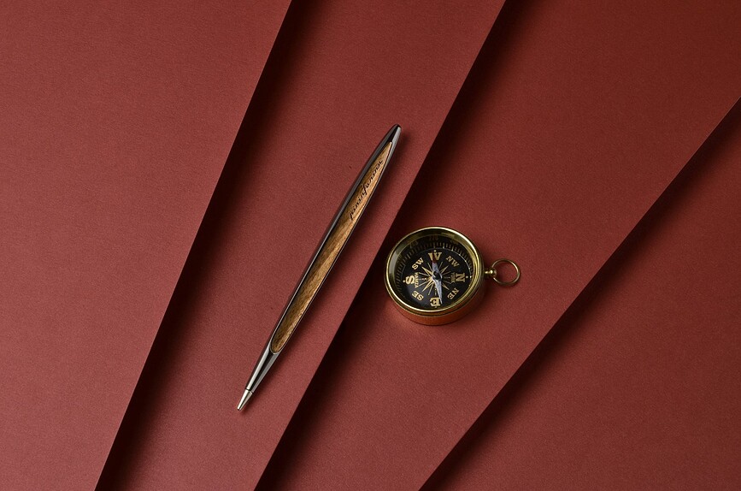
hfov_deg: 17.5
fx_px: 2403
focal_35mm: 117
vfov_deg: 11.7
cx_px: 370
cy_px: 246
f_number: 18
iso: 100
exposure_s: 1/3
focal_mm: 78
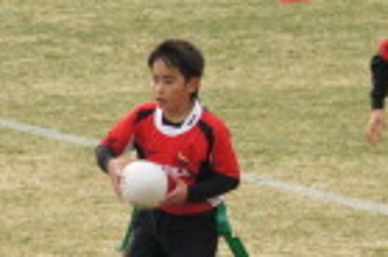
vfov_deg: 1.3
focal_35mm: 1081
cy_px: 73
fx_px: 11624
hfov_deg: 1.9
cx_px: 343
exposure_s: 1/160
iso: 320
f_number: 16
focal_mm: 200
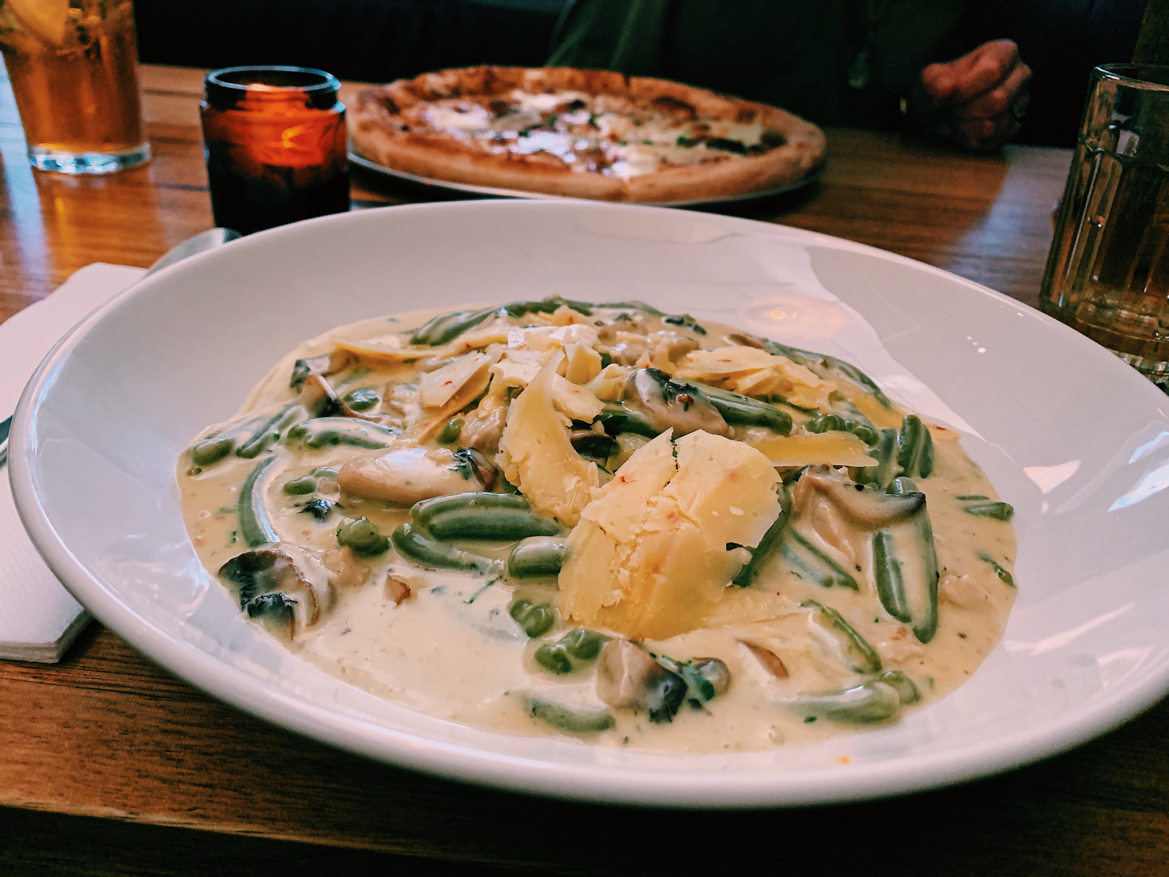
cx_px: 584
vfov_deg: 53.1
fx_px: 878
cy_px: 438
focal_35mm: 26
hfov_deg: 67.3
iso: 320
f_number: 1.8
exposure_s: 1/50
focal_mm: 4.25
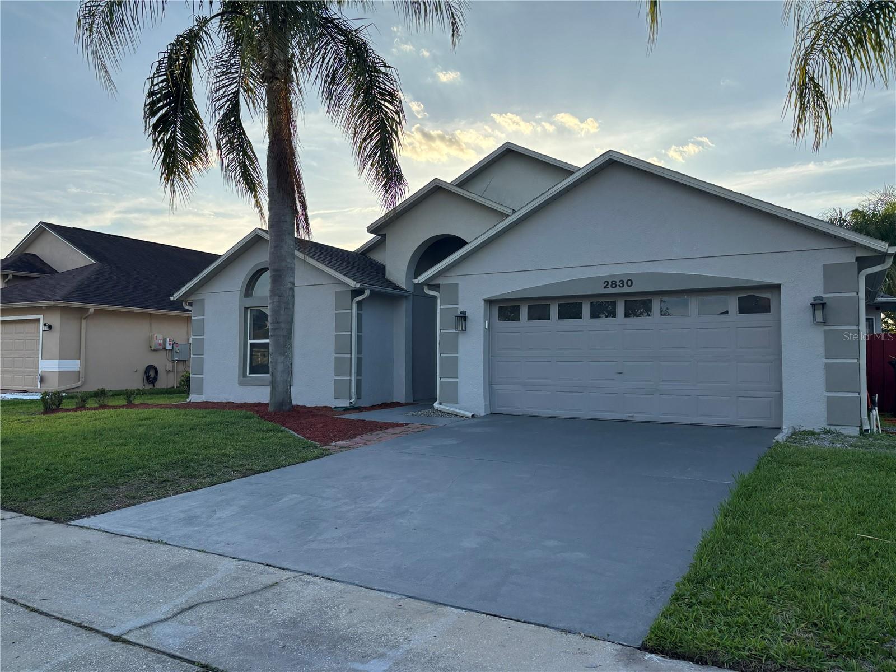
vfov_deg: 53.1
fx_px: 673
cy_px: 336
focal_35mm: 26
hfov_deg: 67.3
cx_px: 448
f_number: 1.6
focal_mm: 5.96
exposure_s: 1/1616
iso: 50
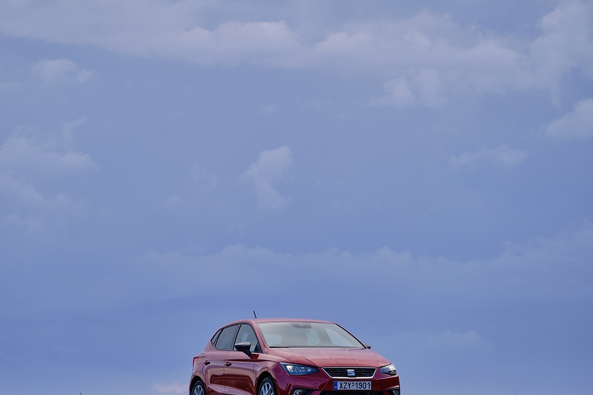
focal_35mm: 131
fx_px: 2158
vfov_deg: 10.5
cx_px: 247
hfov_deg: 15.6
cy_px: 222
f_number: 5
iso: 160
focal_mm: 74.1
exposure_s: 1/500
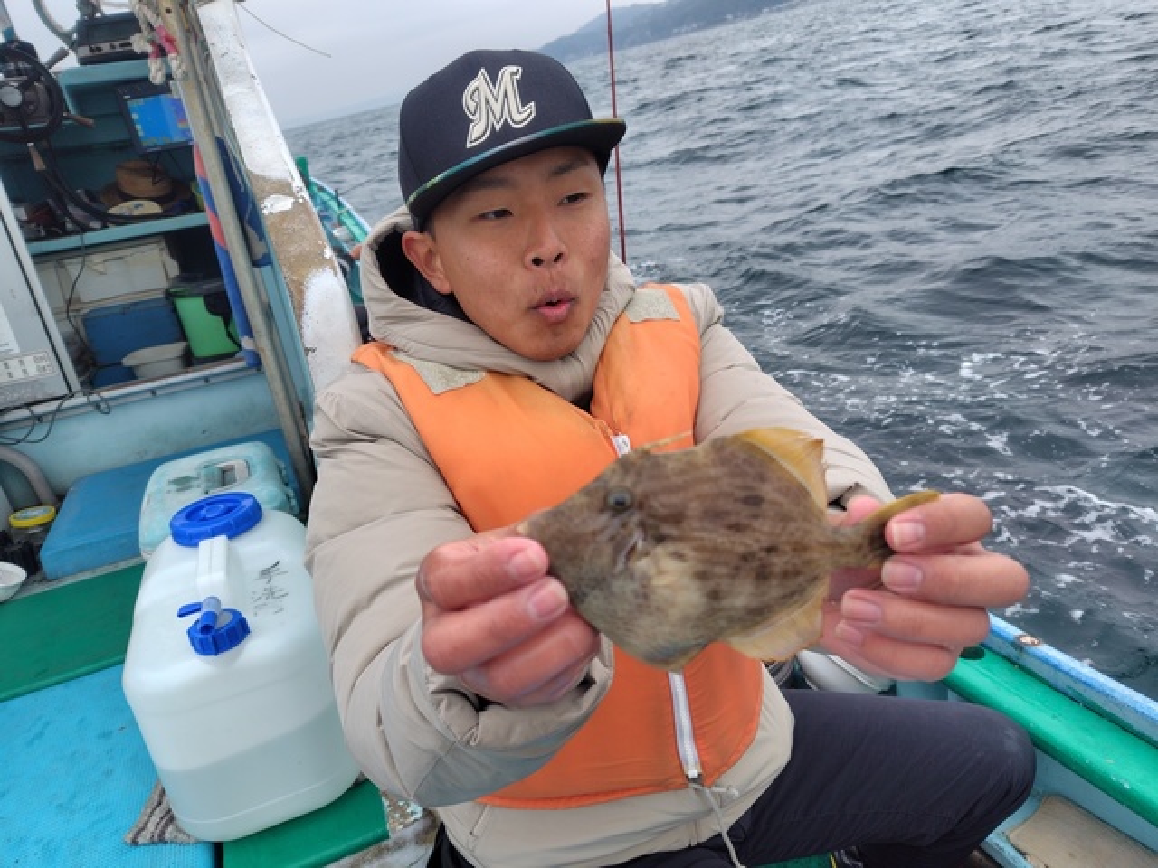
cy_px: 434
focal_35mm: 23
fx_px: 769
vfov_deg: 58.9
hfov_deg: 73.9
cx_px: 579
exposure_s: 1/327
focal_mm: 5.6
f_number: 1.9
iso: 50
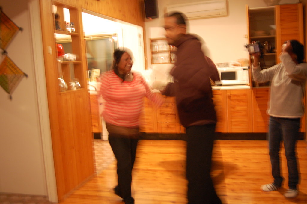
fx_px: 307
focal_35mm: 36
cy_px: 102
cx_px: 154
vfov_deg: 36.8
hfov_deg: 53.2
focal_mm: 24
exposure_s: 1/5
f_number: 4
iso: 800
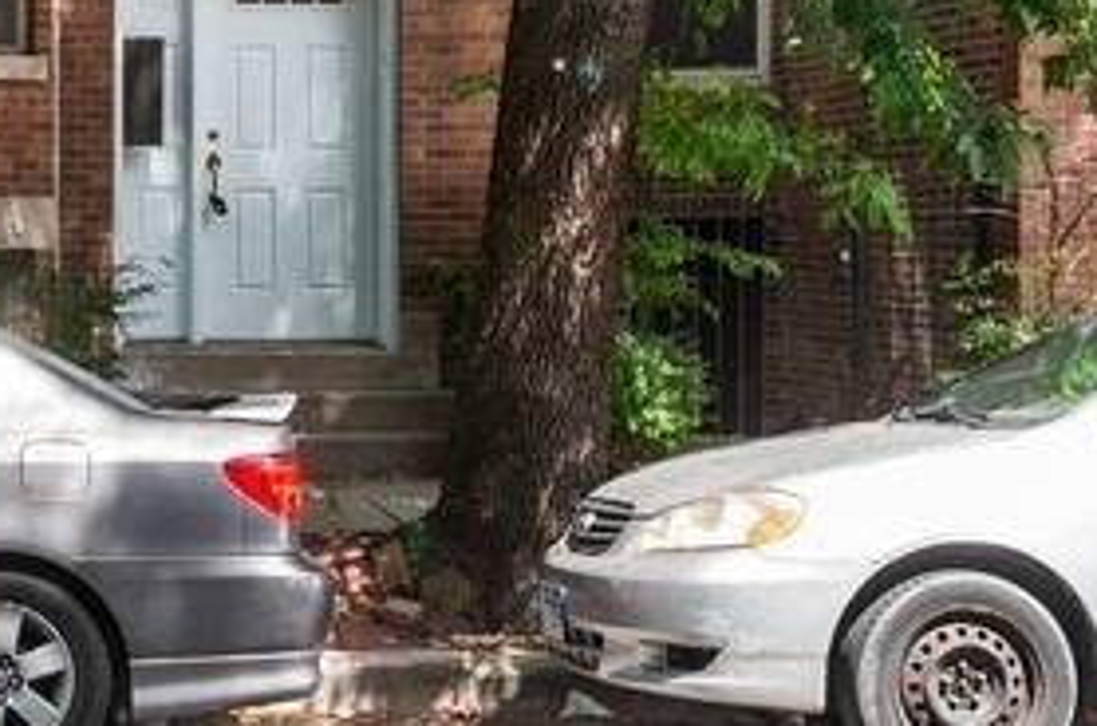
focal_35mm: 94
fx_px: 2858
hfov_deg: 20.7
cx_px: -110
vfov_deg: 13.5
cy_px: -418
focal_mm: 29
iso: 200
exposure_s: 1/160
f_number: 8
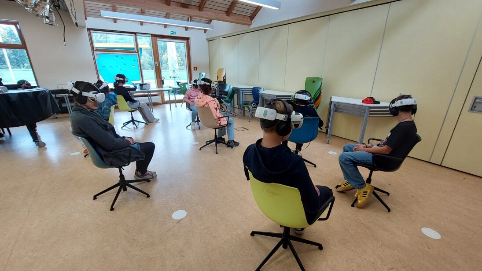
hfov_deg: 103.0
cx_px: 245
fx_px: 192
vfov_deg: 70.4
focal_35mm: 15
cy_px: 148
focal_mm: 1.74
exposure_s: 1/50
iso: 100
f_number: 2.2
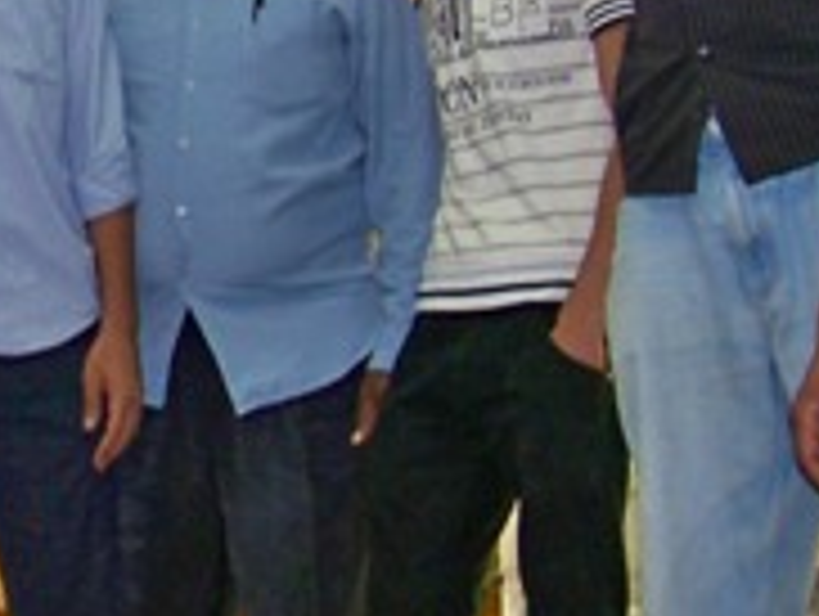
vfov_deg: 12.7
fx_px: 2748
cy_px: 13
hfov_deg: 16.3
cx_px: -166
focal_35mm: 116
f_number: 2.8
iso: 200
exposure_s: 1/30
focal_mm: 5.85
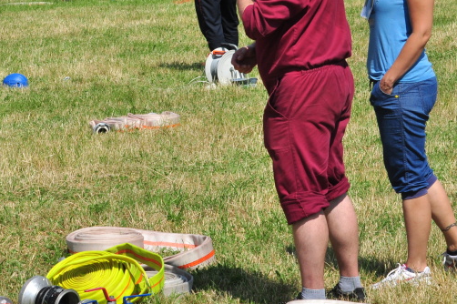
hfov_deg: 9.8
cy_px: 95
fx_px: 2651
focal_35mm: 209
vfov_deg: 6.6
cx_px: 138
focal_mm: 70
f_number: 11
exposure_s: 1/800
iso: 320
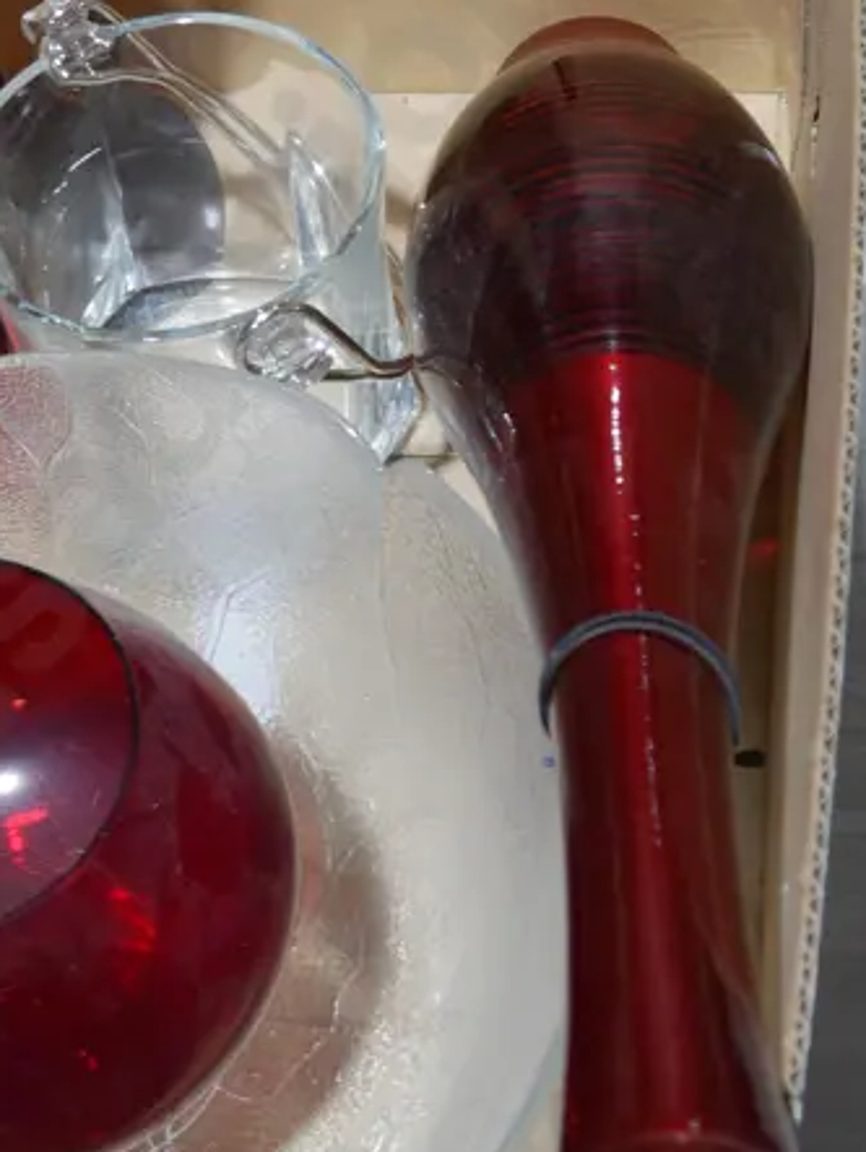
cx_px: 186
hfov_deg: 19.7
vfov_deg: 26.2
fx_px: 2465
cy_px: 390
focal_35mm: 74
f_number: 3.6
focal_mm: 16
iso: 200
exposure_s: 1/60
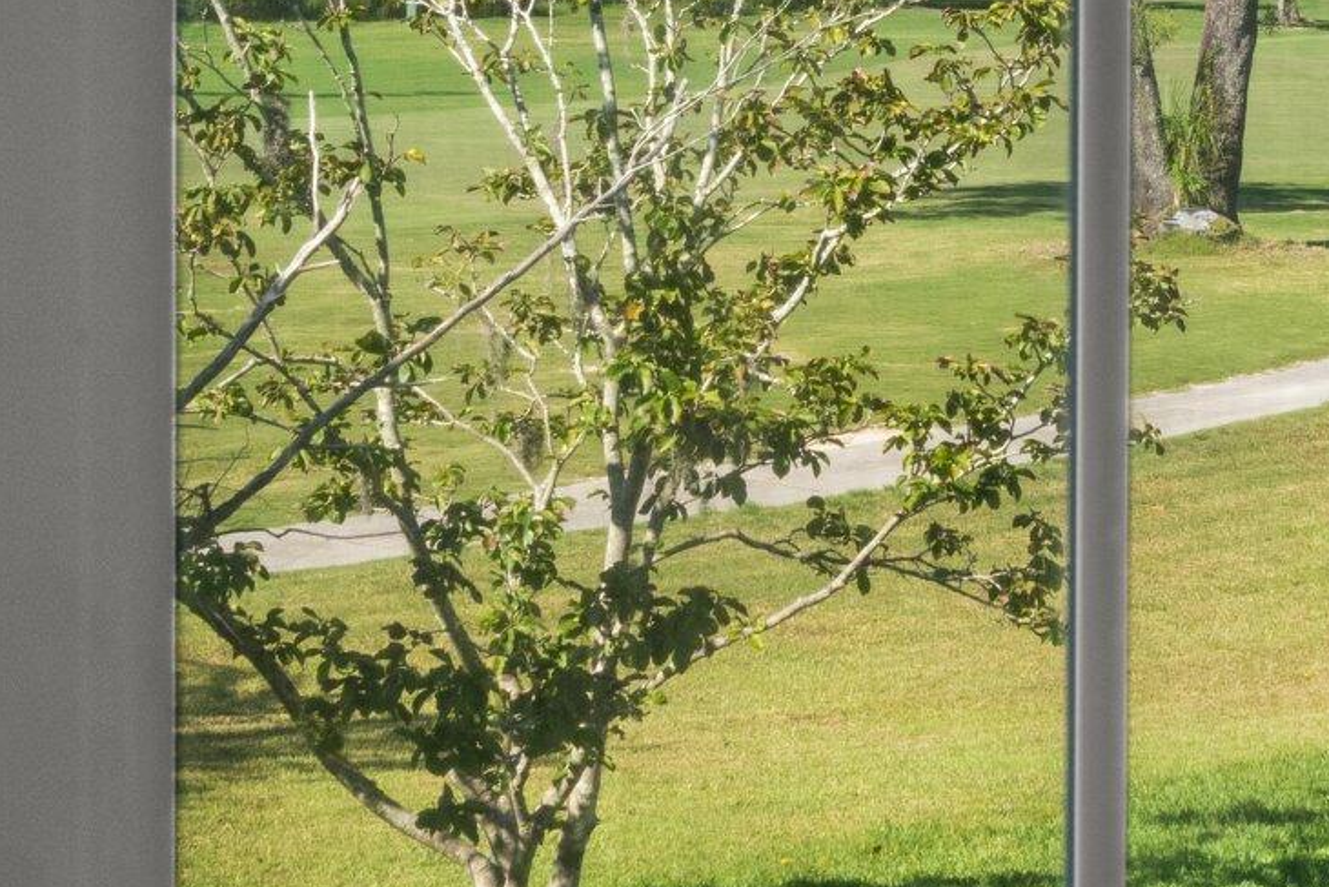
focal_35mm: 101
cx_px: 1043
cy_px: -107
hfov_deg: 20.0
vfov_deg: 13.3
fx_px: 3729
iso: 500
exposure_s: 1/25
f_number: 9
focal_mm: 24
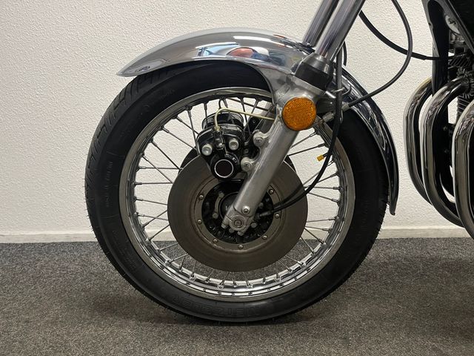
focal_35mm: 26
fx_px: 356
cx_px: 237
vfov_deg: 53.1
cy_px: 178
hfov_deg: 67.3
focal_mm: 5.1
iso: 160
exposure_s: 1/50
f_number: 1.6
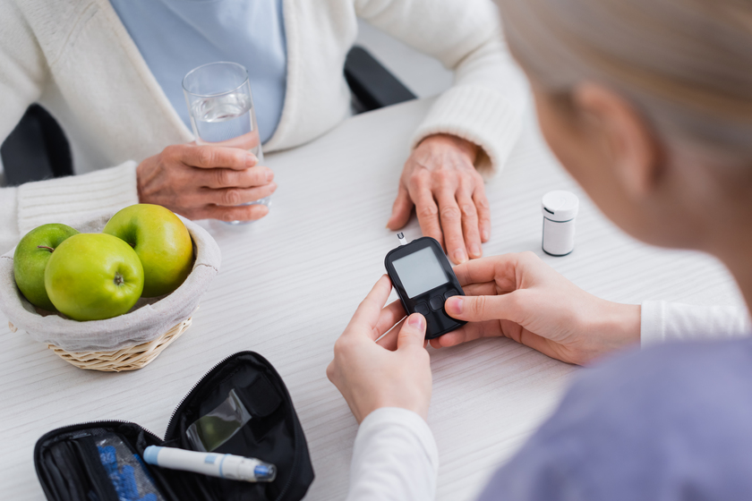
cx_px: 376
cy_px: 250
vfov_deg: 27.0
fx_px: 1044
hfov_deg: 39.6
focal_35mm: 50
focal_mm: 50
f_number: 3.5
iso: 400
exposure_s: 1/160
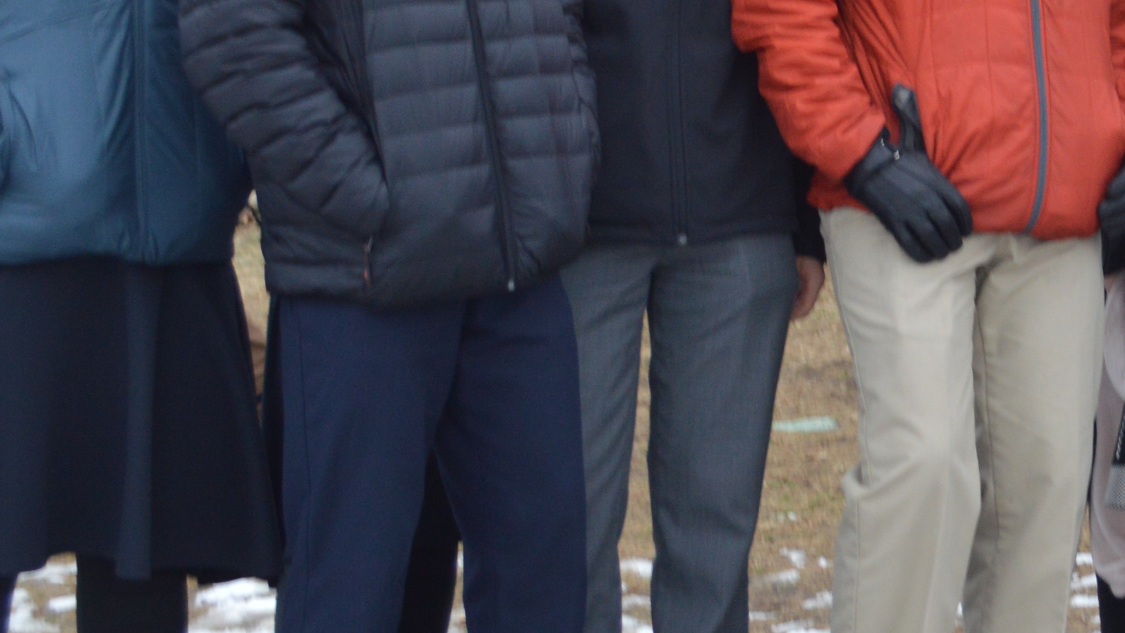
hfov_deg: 17.9
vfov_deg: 10.7
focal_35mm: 110
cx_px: 1544
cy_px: -265
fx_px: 3281
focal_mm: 24
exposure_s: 1/100
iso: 400
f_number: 5
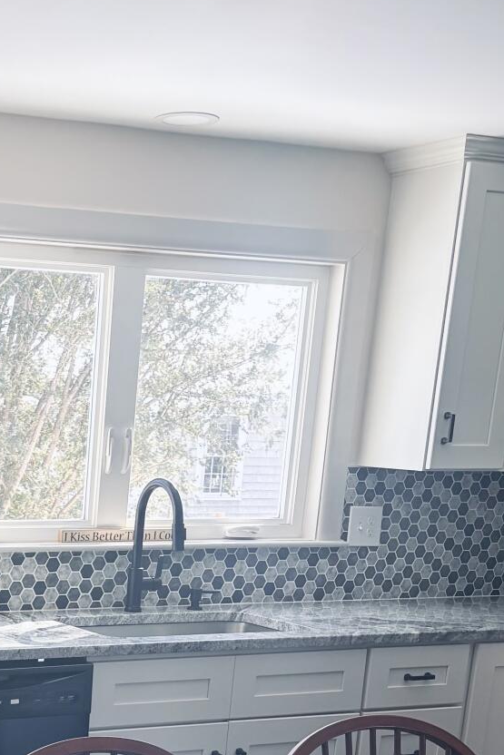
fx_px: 1364
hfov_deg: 19.4
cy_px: 734
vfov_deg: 29.2
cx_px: -143
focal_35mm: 65
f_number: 1.6
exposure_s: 1/121
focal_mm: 5.96
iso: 50
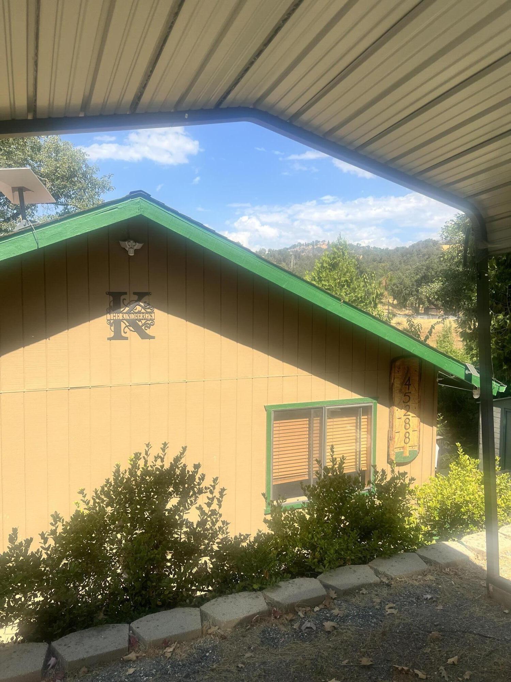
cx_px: 256
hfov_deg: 53.1
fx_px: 512
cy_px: 341
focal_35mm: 26
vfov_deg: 67.3
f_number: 1.5
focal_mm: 5.7
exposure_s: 1/2841
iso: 50
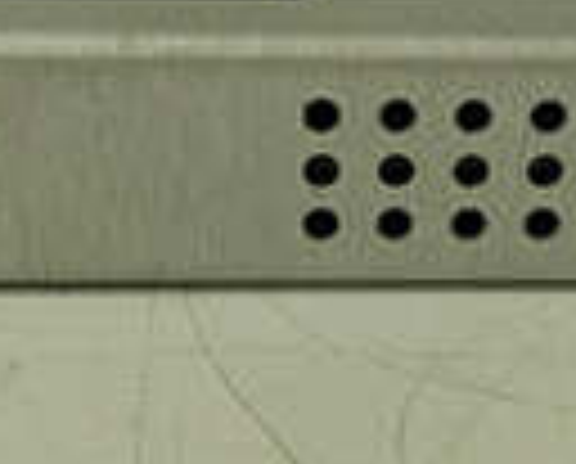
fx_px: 1794
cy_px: 122
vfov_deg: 14.7
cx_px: 423
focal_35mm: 105
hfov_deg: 18.1
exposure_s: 1/100
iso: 1572
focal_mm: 5.52
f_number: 1.9
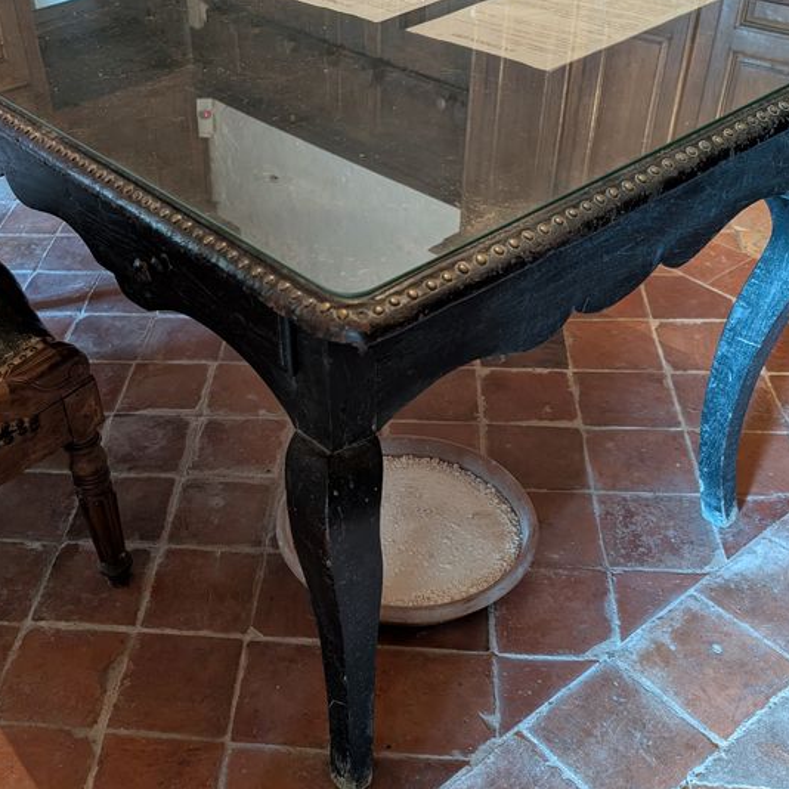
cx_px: 229
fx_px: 954
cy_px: 409
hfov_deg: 43.9
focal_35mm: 37
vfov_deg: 44.9
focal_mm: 6.9
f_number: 1.68
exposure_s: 1/33.3
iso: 831
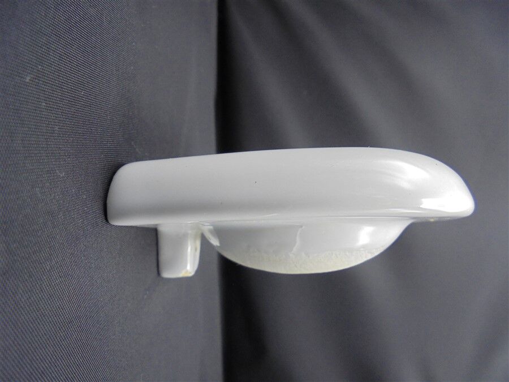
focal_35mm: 26
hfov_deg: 67.3
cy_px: 191
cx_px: 254
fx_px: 382
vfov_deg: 53.1
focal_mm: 4.6
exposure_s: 1/30
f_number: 3.5
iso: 250
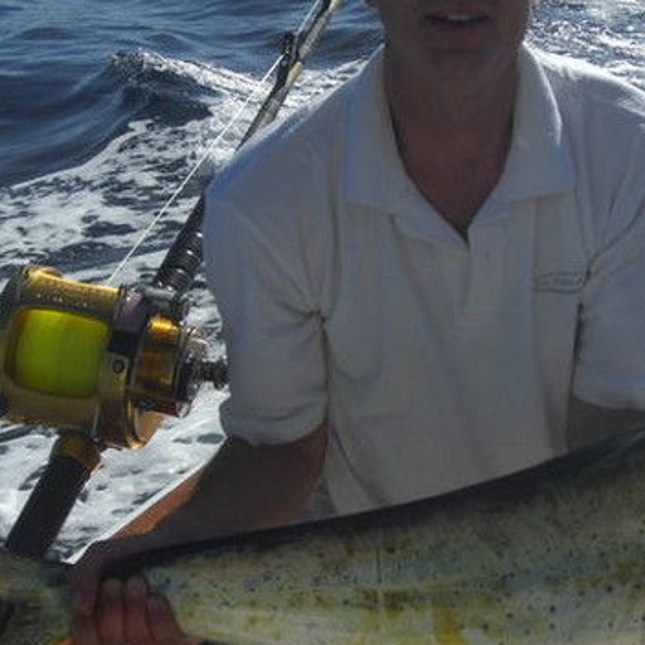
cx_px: 472
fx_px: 1539
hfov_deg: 23.5
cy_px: 294
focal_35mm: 73
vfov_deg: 23.7
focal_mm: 9.5
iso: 80
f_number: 8.8
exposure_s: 1/320
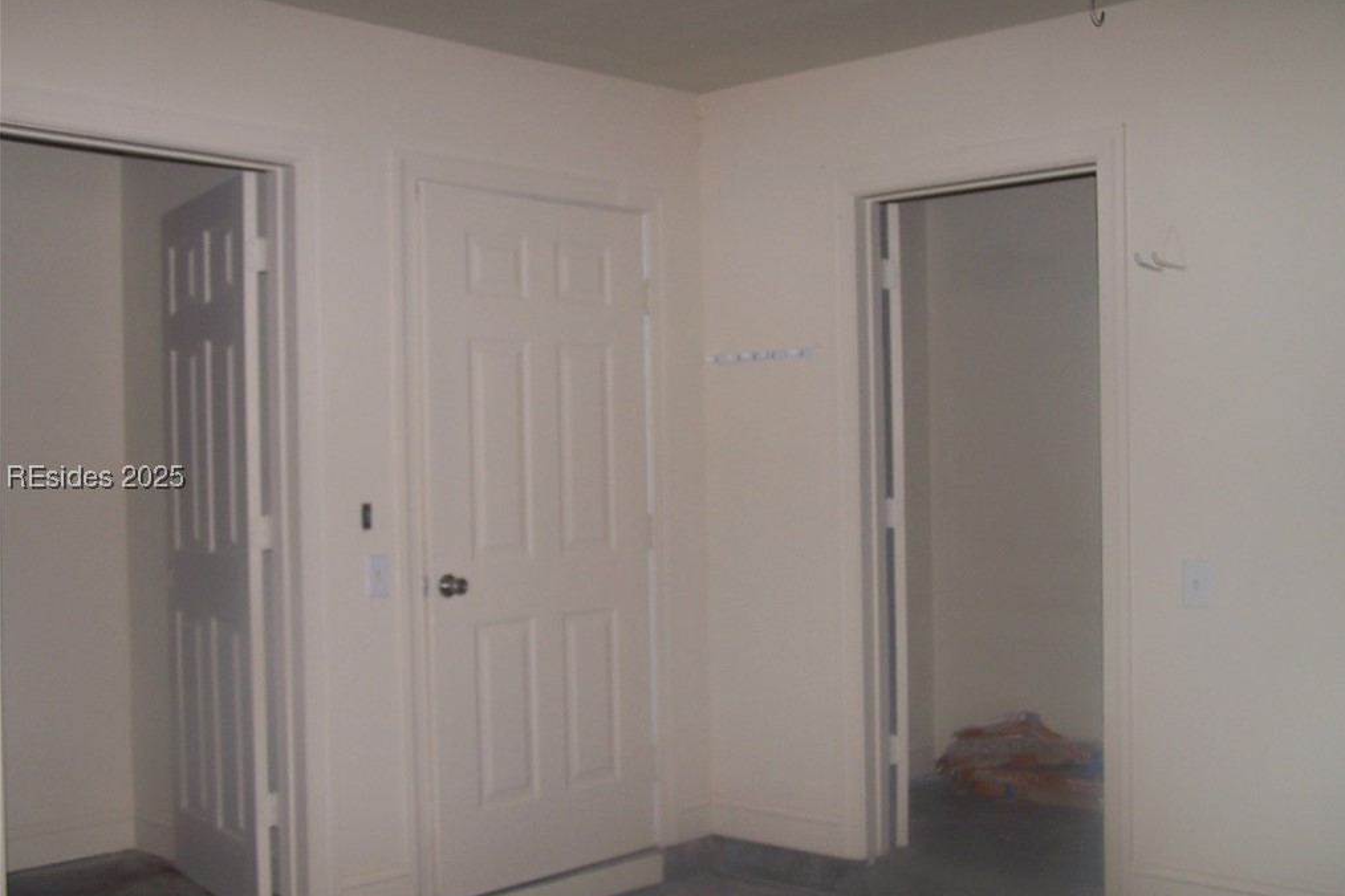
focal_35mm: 42
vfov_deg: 31.9
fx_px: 1569
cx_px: 678
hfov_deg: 46.4
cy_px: 482
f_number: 2.8
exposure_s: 1/60
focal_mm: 6.7
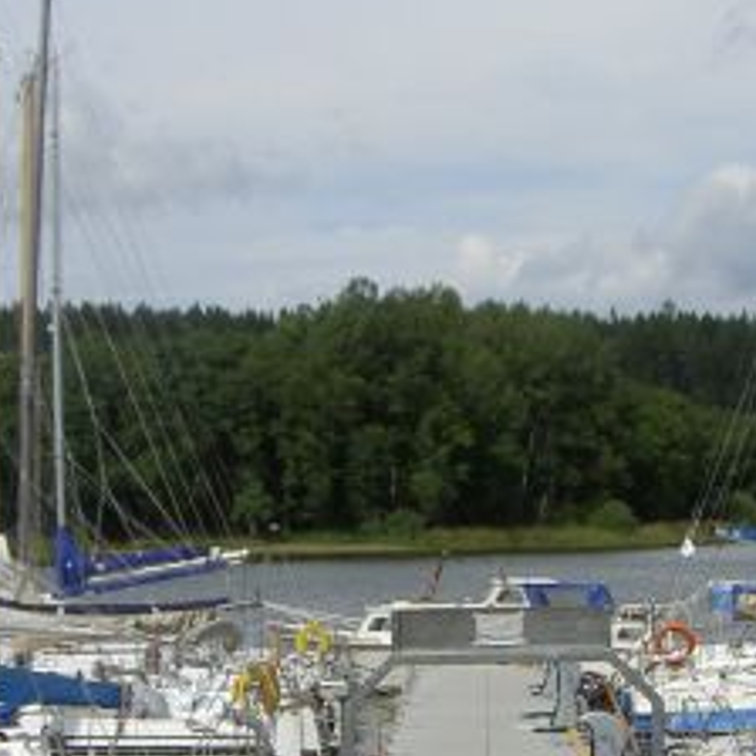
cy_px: 608
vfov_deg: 14.1
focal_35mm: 123
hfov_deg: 14.2
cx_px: 442
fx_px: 3039
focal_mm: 8
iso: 50
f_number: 4.7
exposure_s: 1/800
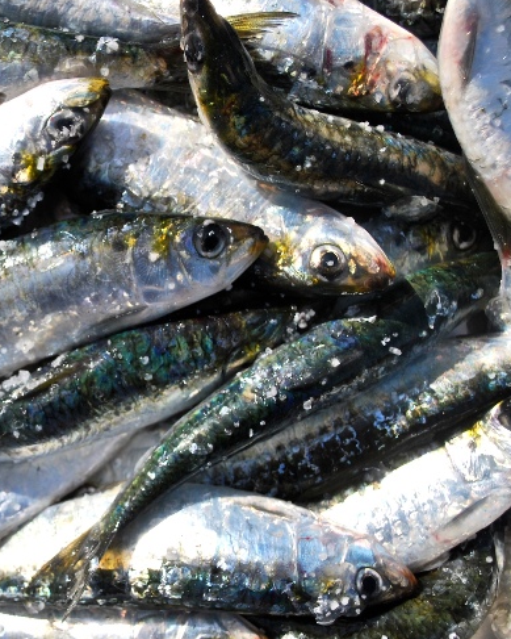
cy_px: 321
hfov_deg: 23.4
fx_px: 1210
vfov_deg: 29.6
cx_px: 75
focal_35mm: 64
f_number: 5
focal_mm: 30
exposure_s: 1/800
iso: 100
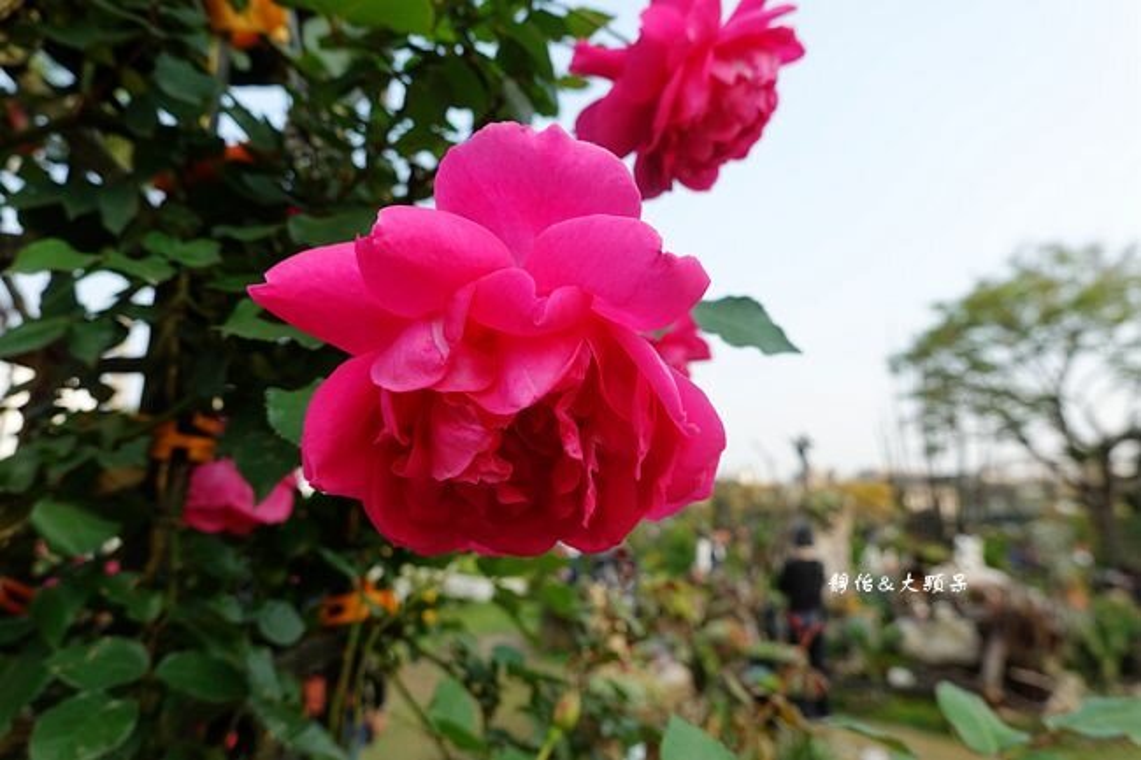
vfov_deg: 53.1
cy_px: 380
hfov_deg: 73.8
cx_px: 570
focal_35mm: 24
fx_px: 760
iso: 125
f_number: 4
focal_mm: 9
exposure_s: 1/250
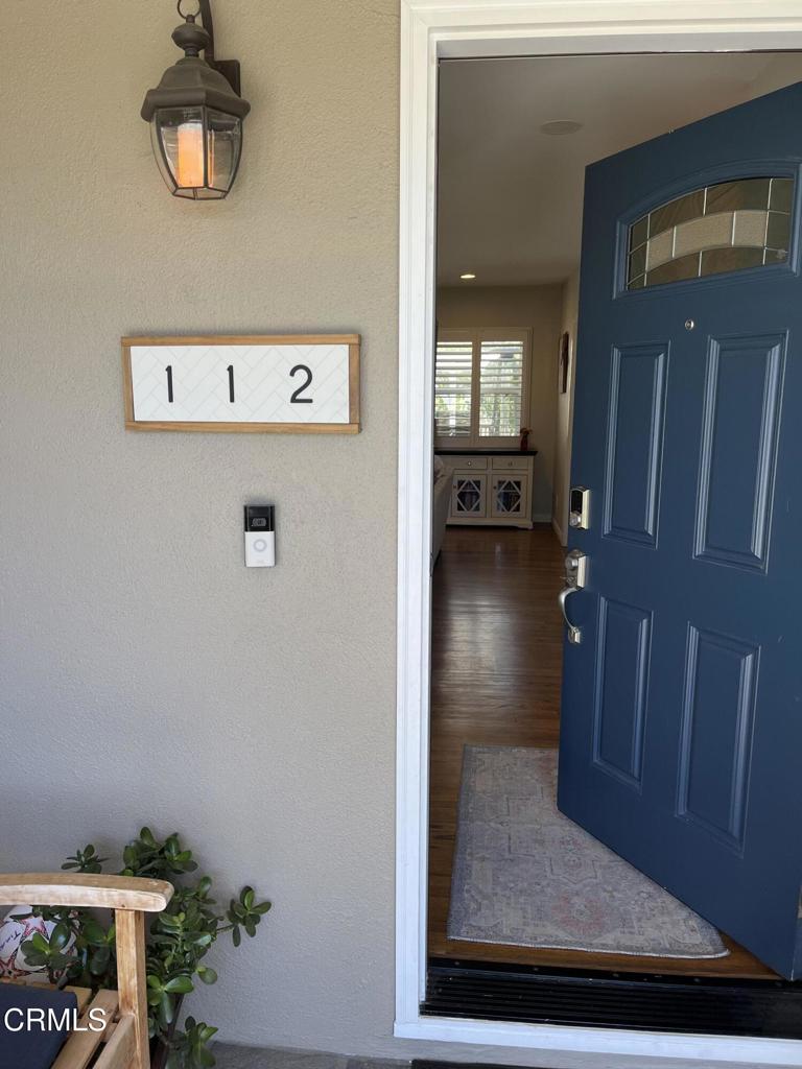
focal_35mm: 26
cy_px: 534
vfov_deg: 67.3
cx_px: 401
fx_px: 803
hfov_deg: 53.1
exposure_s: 1/275
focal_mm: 5.1
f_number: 1.6
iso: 40
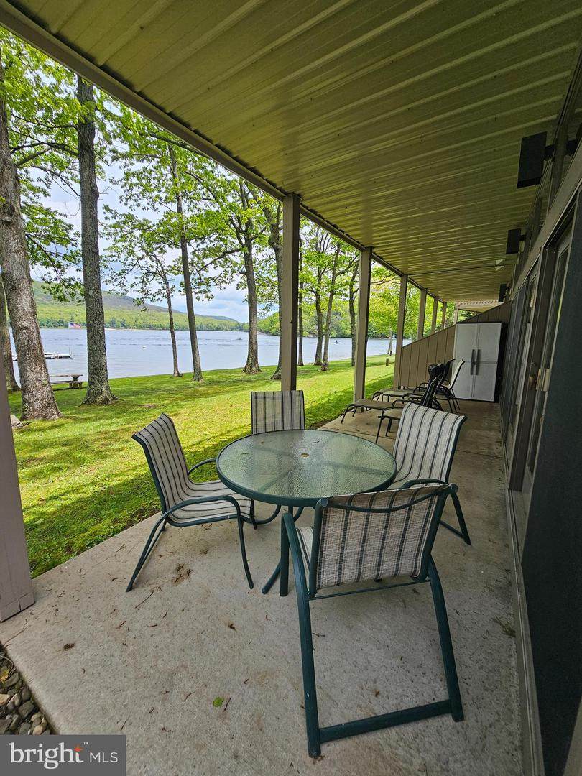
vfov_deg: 106.2
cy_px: 388
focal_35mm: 13
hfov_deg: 89.9
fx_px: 291
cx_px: 291
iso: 50
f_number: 2.2
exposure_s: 1/864
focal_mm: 2.2
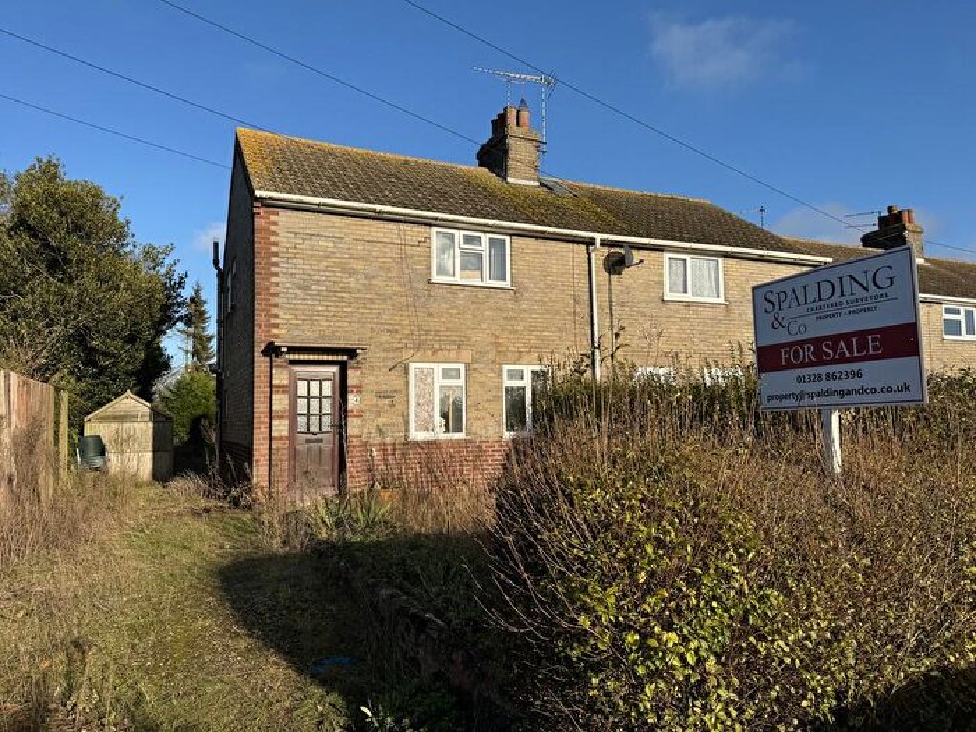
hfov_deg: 71.6
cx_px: 488
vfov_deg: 56.8
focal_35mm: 24
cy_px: 366
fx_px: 677
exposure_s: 1/4049
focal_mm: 6.76
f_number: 1.78
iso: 80
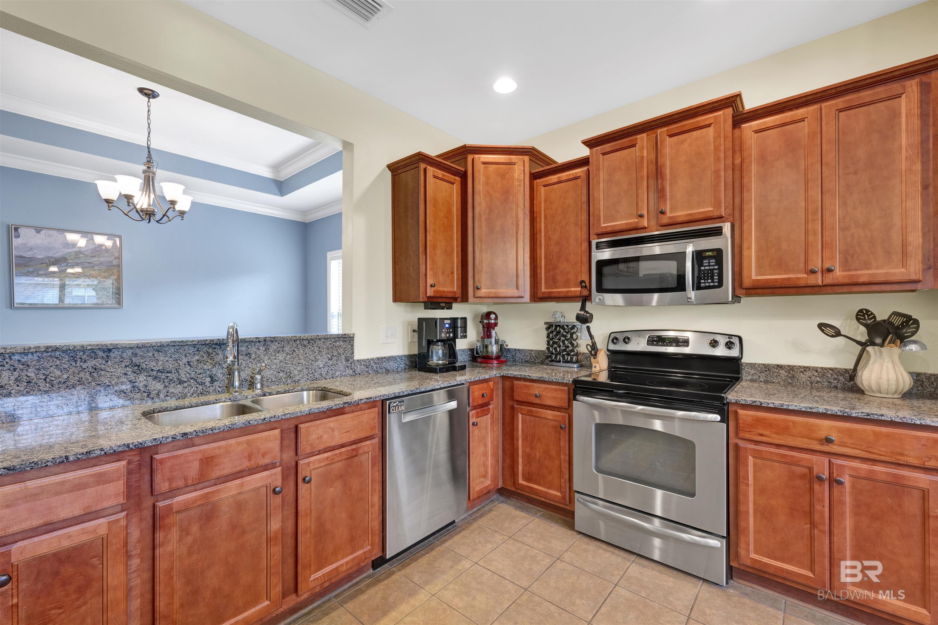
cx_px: 469
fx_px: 391
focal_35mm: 15
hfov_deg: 100.4
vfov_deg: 77.3
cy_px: 312
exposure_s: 1/2.5
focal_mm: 15
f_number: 11
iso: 400
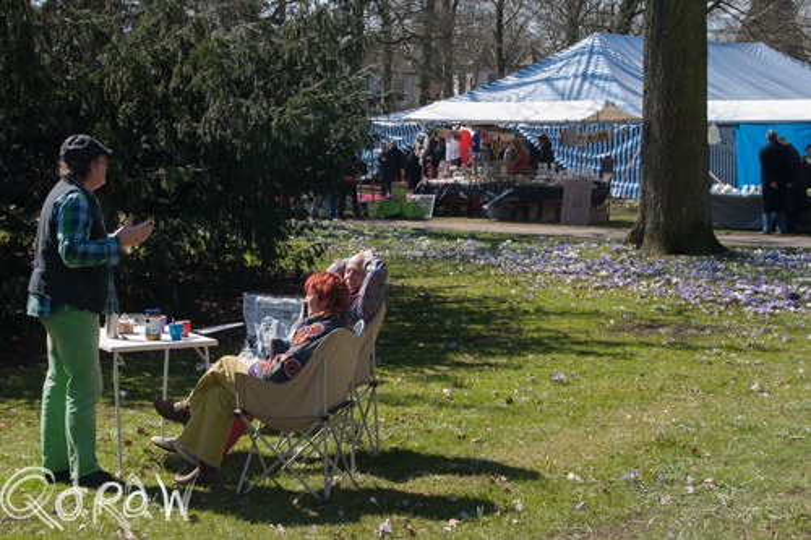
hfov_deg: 33.4
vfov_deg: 22.6
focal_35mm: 60
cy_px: 270
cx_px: 406
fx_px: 1351
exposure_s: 1/80
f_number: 8
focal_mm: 40
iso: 100
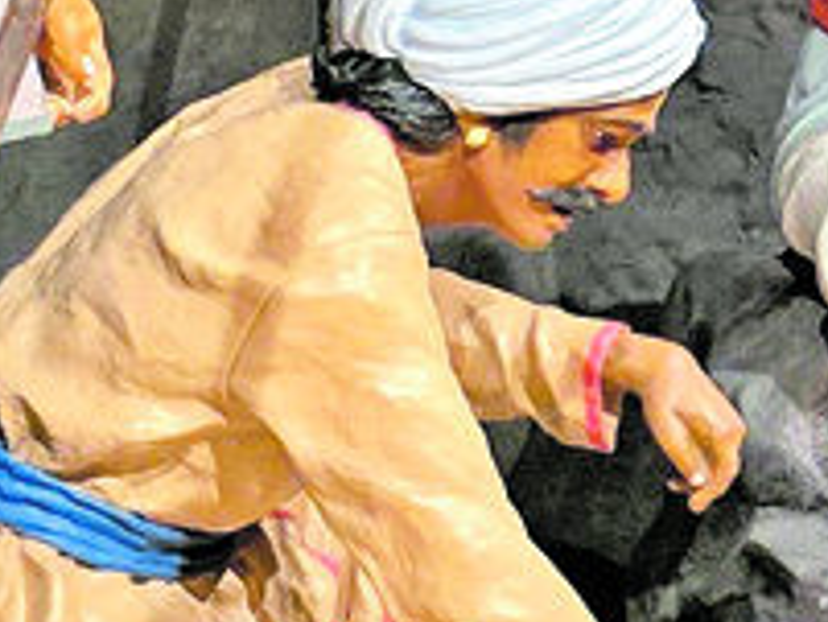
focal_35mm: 180
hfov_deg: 9.5
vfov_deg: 8.1
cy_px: -319
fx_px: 4308
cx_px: 2115
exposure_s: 1/50
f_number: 1.7
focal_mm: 6.3
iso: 1600
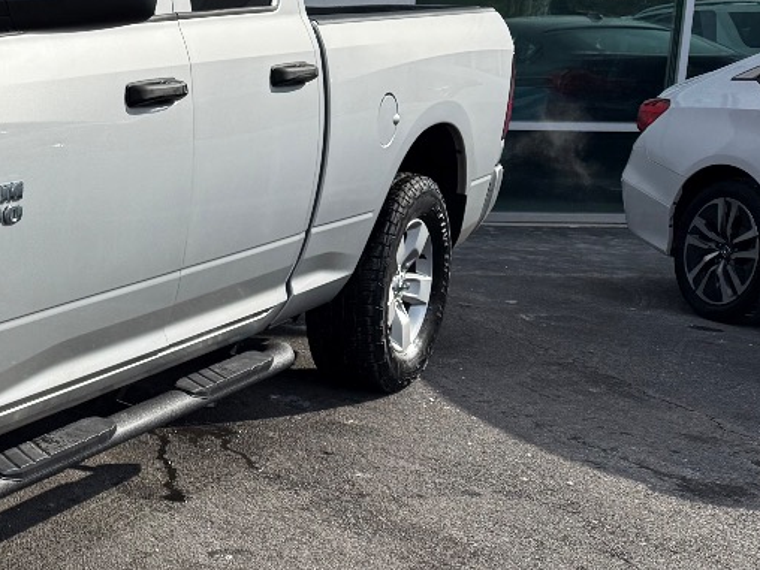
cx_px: -254
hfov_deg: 24.5
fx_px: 1493
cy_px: 295
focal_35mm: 68
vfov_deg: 21.6
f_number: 1.78
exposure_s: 1/8130
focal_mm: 6.76
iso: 125
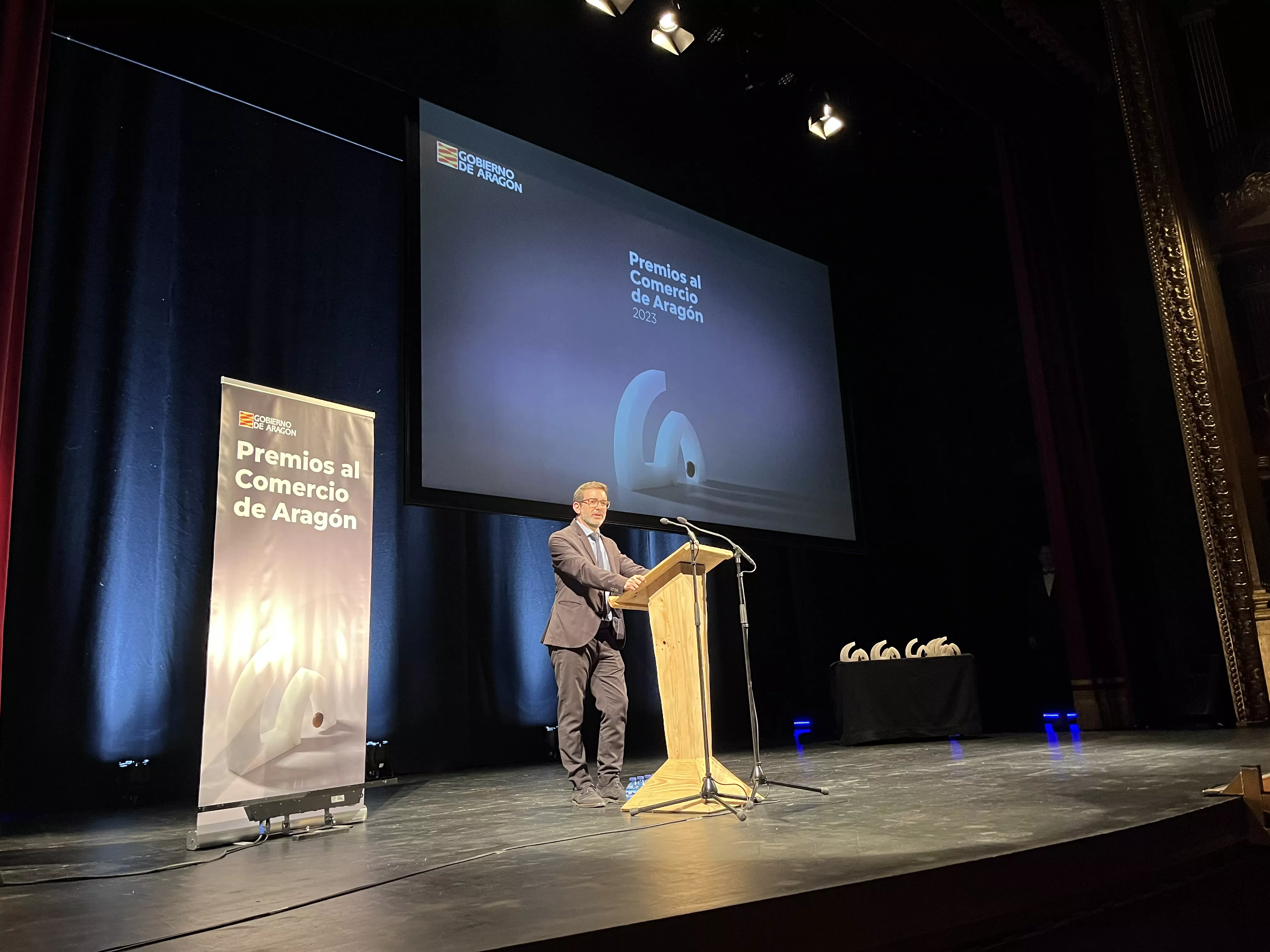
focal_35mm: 26
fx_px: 954
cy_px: 476
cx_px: 635
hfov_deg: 67.3
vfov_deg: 53.1
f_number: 1.6
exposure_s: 1/50
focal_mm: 5.1
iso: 500
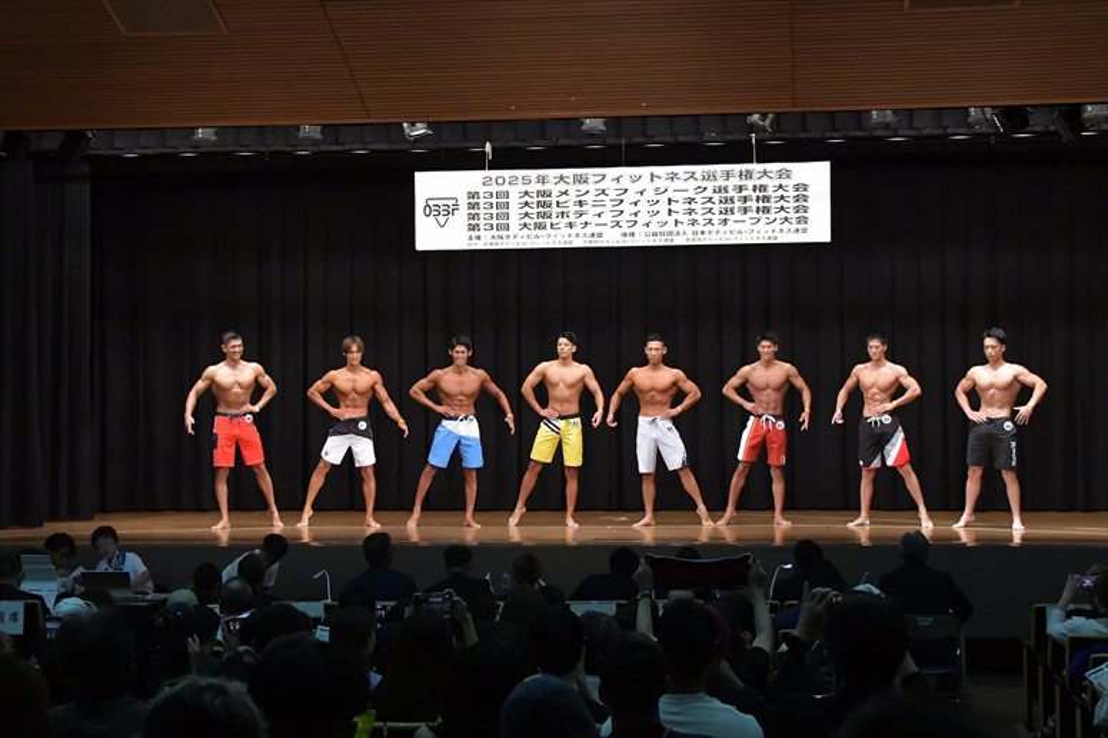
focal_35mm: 67
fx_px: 2061
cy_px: 369
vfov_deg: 20.3
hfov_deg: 30.1
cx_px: 554
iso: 6400
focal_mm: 45
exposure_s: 1/400
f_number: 5.6
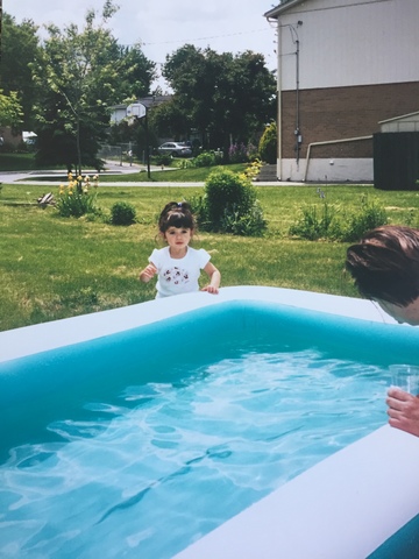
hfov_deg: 48.2
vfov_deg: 61.7
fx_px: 468
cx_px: 210
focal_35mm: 29
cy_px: 280
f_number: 2.2
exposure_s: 1/30
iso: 40
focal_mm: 4.15
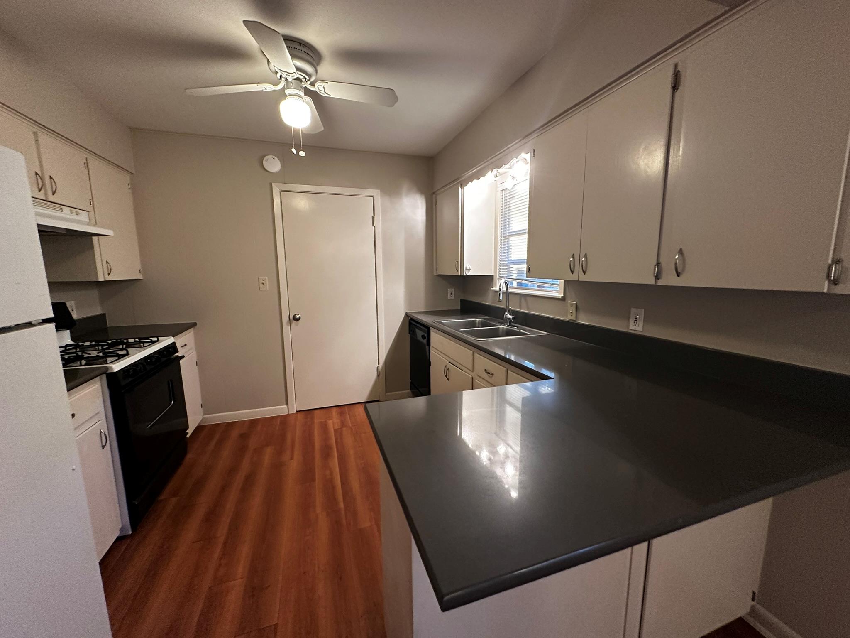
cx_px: 425
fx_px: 344
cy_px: 319
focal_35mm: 14
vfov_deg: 85.7
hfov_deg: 102.1
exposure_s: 1/60
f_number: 2.2
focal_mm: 2.22
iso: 320
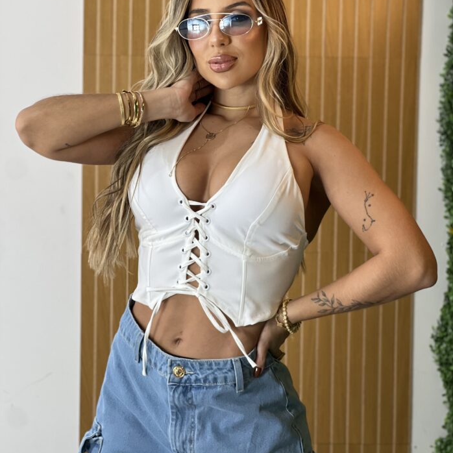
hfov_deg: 19.1
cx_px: 226
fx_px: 1347
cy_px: 179
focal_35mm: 91
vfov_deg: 19.1
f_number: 2.8
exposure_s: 1/120
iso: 100
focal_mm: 9
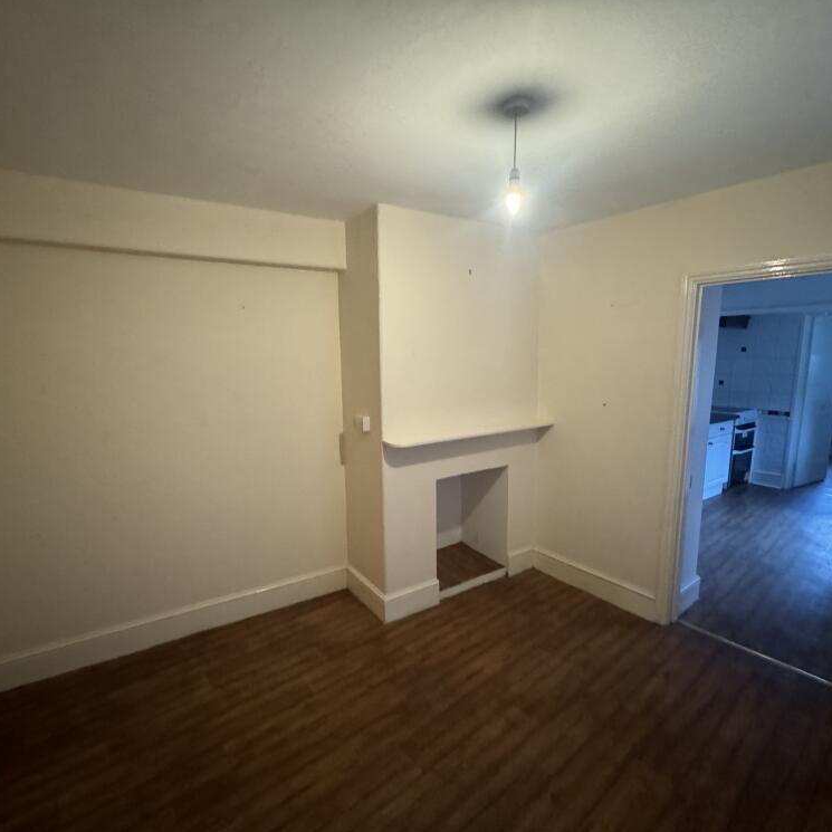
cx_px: 405
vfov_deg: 84.0
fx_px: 462
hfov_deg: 84.0
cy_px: 424
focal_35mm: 17
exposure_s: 1/50
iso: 800
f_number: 2.2
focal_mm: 2.22
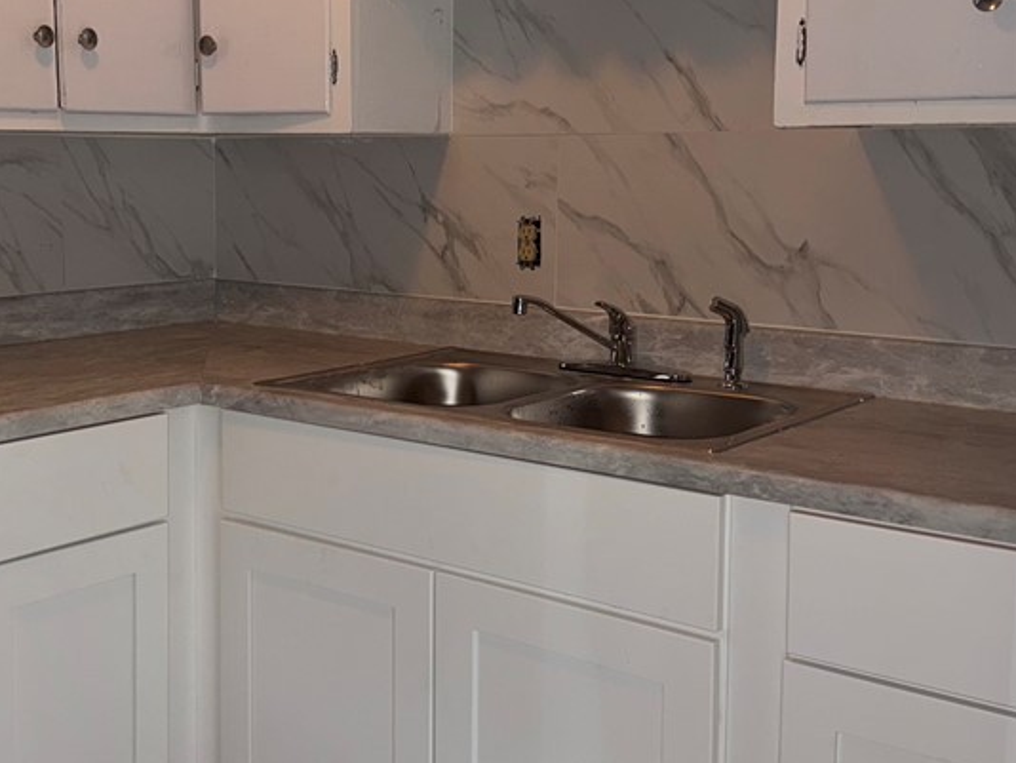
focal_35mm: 46
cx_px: 388
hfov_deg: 41.0
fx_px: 1351
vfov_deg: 31.5
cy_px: 314
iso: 64
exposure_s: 1/15
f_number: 1.78
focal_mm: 6.76
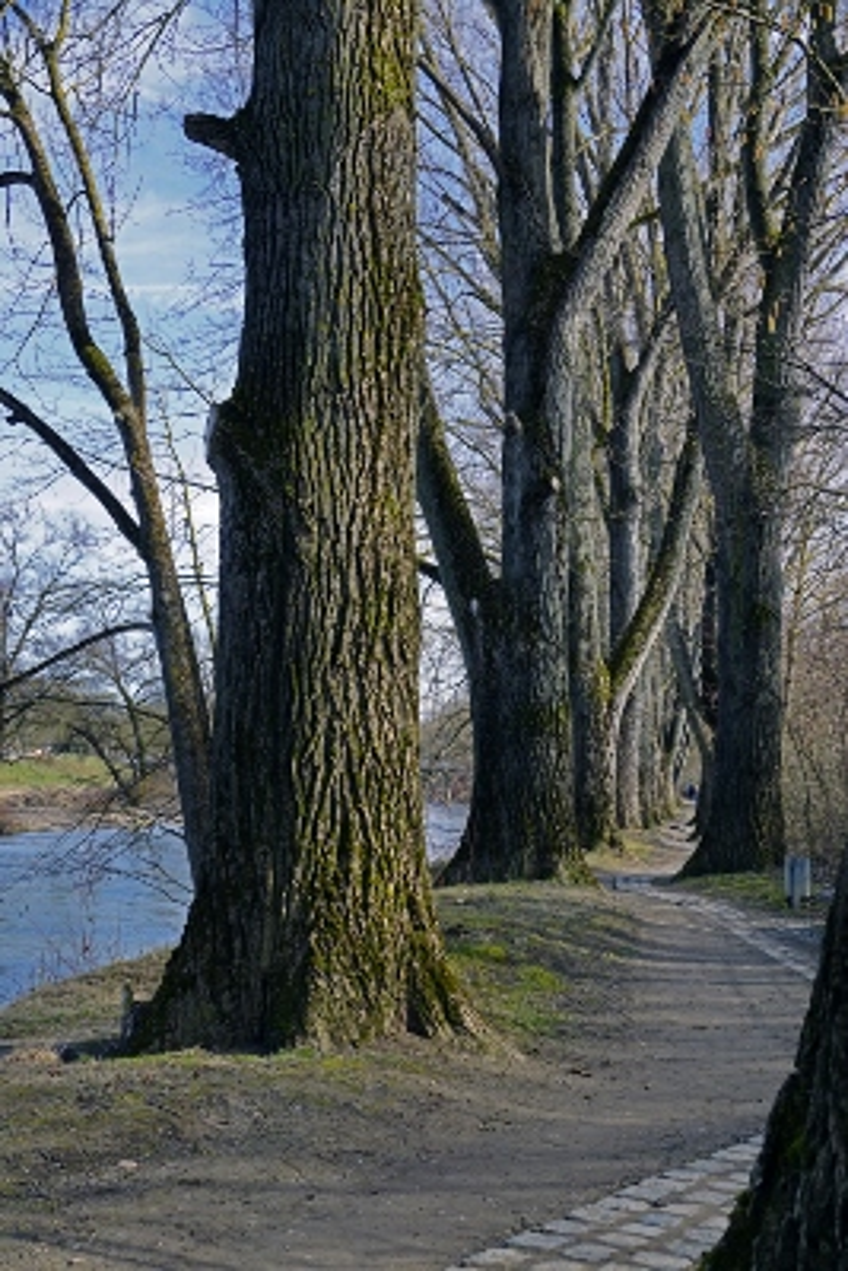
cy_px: 636
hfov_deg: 29.9
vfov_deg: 43.6
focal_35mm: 45
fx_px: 1589
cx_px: 424
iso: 100
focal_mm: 30
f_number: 7.1
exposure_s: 1/100
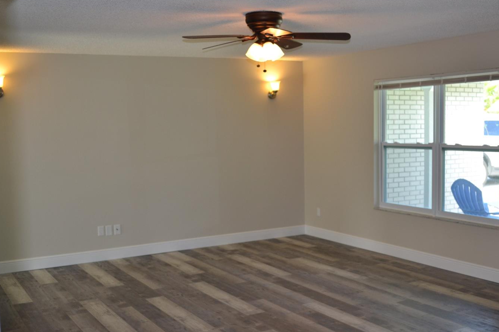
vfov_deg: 31.2
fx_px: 596
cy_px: 175
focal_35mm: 43
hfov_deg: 45.4
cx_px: 280
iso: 400
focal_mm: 24
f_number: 4
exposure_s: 1/80
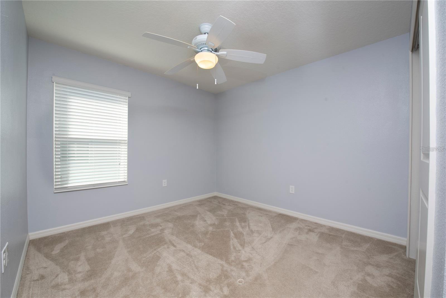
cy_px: 149
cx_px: 223
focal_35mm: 14
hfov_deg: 104.2
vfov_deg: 81.2
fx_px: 173
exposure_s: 1/80
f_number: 10
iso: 500
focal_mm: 14
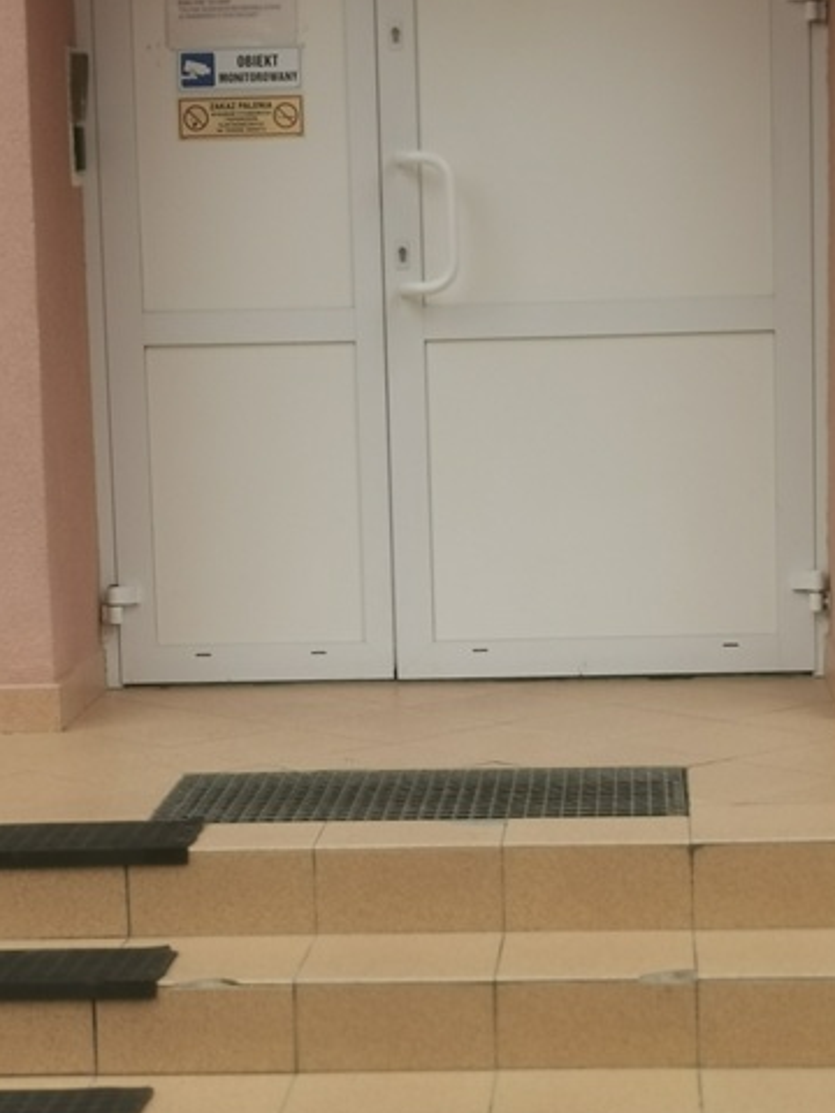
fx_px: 2895
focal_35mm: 90
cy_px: 716
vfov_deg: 21.7
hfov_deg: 16.4
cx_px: 503
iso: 50
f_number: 4
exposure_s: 1/283
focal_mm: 5.56
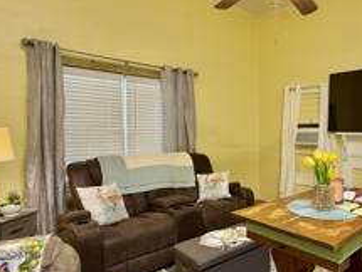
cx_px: 261
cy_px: 139
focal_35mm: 26
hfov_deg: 64.1
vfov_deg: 53.2
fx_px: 272
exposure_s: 1/60
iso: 250
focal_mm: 2.22
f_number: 2.2
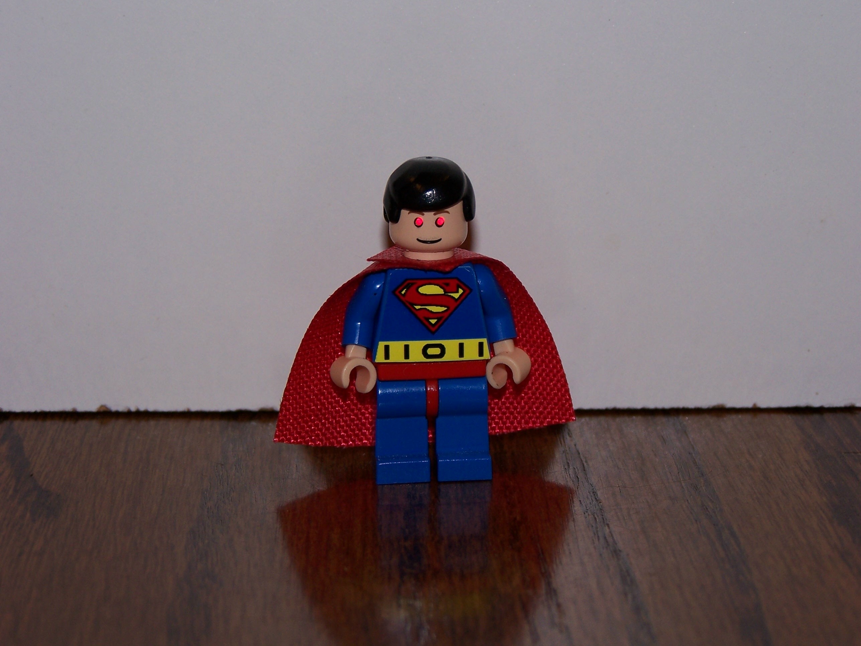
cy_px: 323
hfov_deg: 18.7
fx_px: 2612
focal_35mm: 105
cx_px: 430
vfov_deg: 14.1
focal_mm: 17.5
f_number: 3.2
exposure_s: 1/100
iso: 80
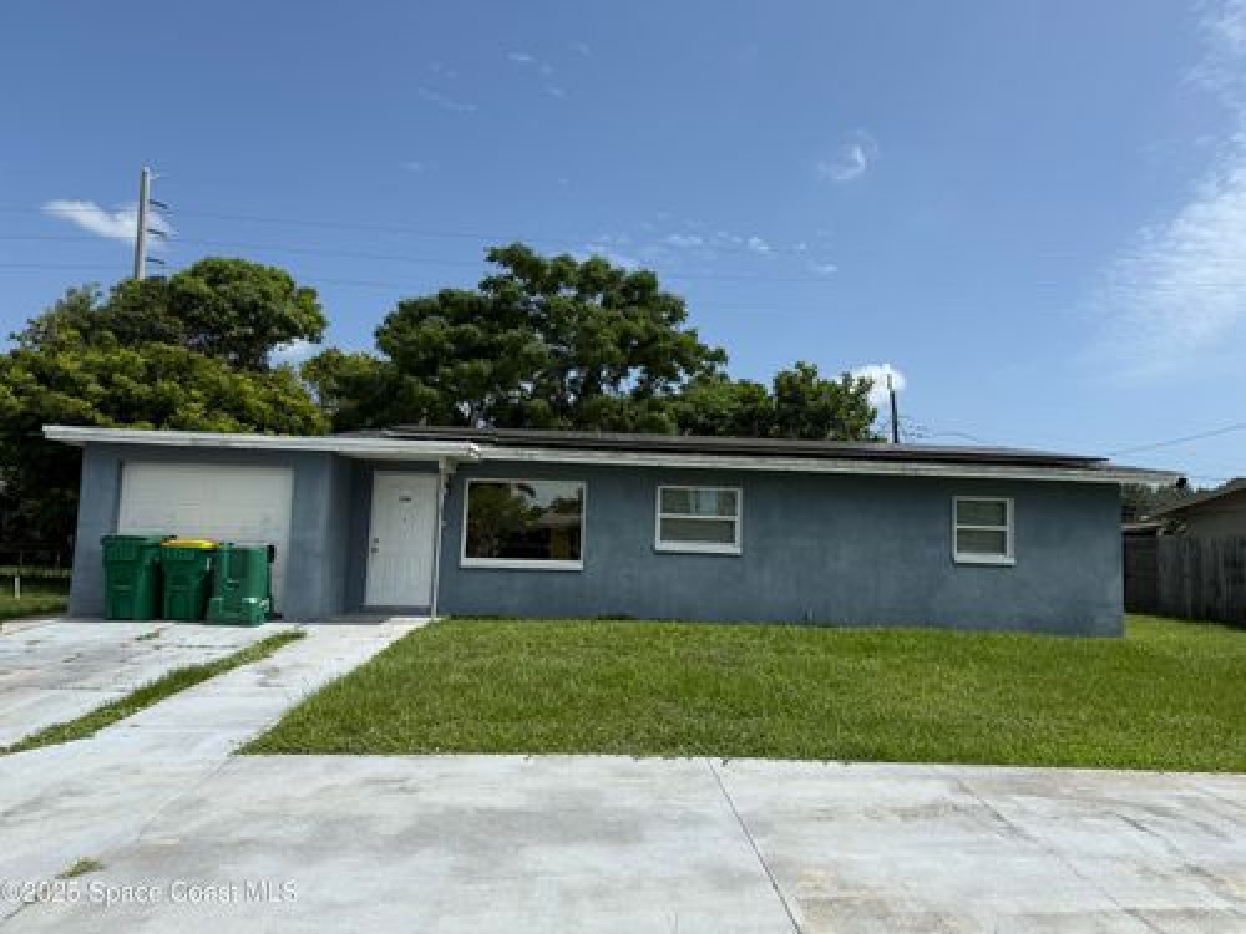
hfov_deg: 71.6
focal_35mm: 24
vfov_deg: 56.8
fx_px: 864
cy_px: 467
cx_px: 623
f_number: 1.78
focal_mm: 6.76
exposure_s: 1/7353
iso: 80
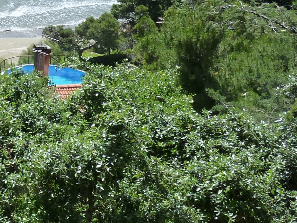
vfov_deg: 11.8
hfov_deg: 14.9
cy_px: -18
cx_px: -128
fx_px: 1064
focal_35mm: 124
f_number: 3.9
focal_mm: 6.7
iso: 125
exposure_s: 1/400
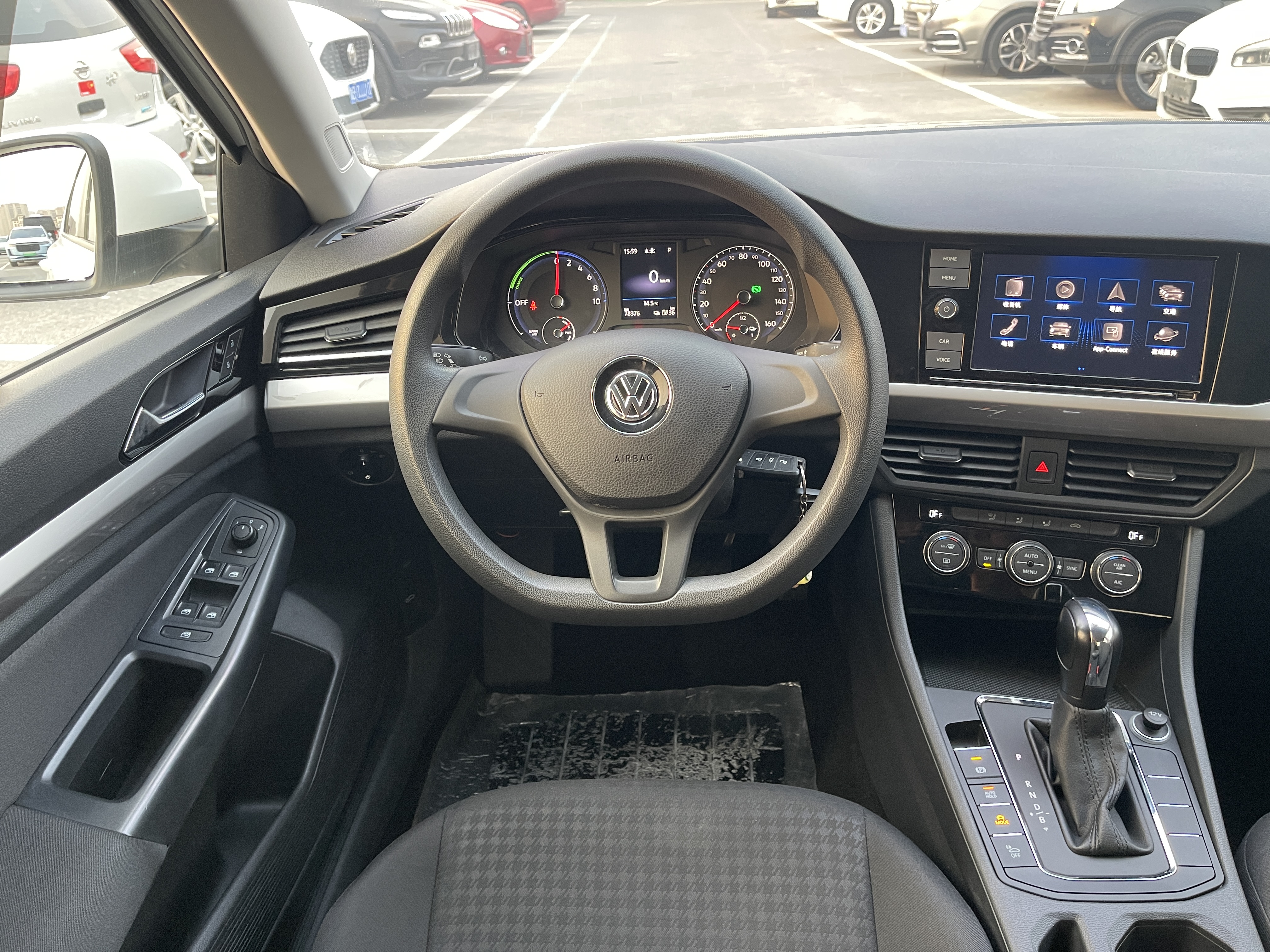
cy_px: 476
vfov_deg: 54.9
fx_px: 917
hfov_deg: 69.4
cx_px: 635
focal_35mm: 25
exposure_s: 1/60
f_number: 1.6
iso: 200
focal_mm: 5.1
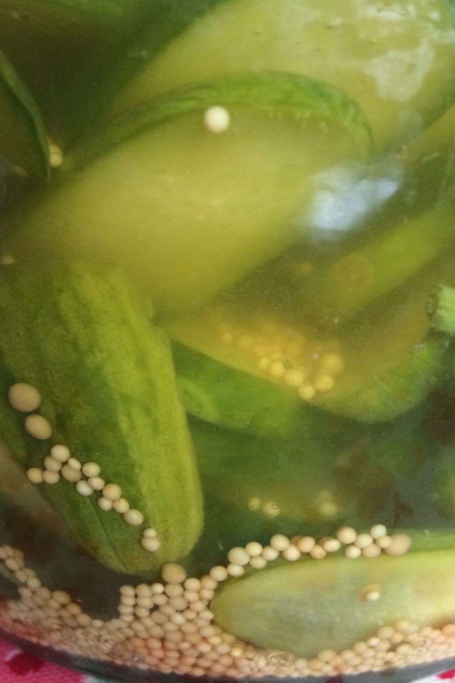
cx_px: 250
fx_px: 778
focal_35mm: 41
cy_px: 339
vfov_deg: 47.4
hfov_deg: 32.6
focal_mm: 4.15
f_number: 2.2
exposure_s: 1/33
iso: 80
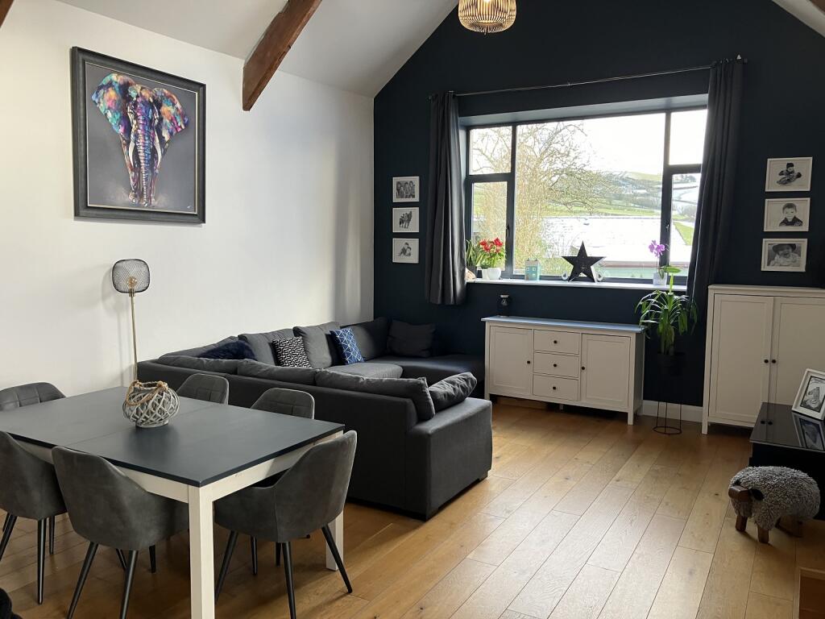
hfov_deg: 63.4
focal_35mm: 28
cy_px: 310
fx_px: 667
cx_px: 412
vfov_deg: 49.7
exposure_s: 1/82
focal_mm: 3.99
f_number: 1.8
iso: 80
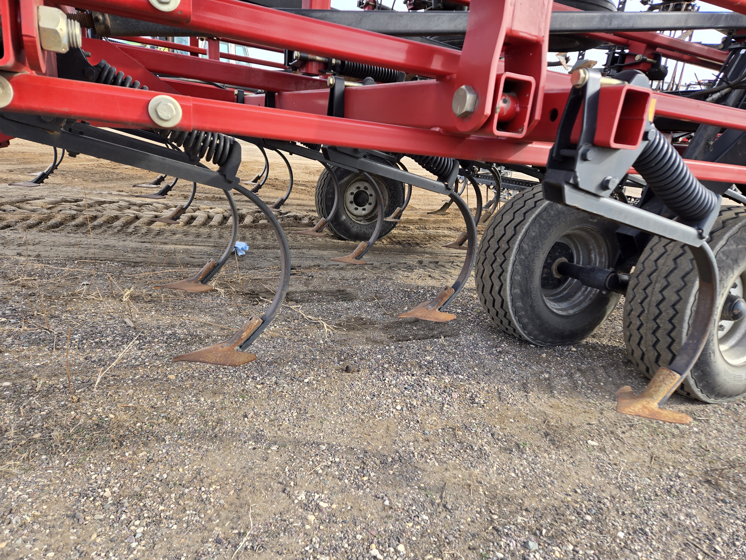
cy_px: 280
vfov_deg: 58.9
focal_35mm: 23
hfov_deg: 73.9
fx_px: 496
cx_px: 373
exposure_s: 1/217
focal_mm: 5.4
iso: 25
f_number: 1.8
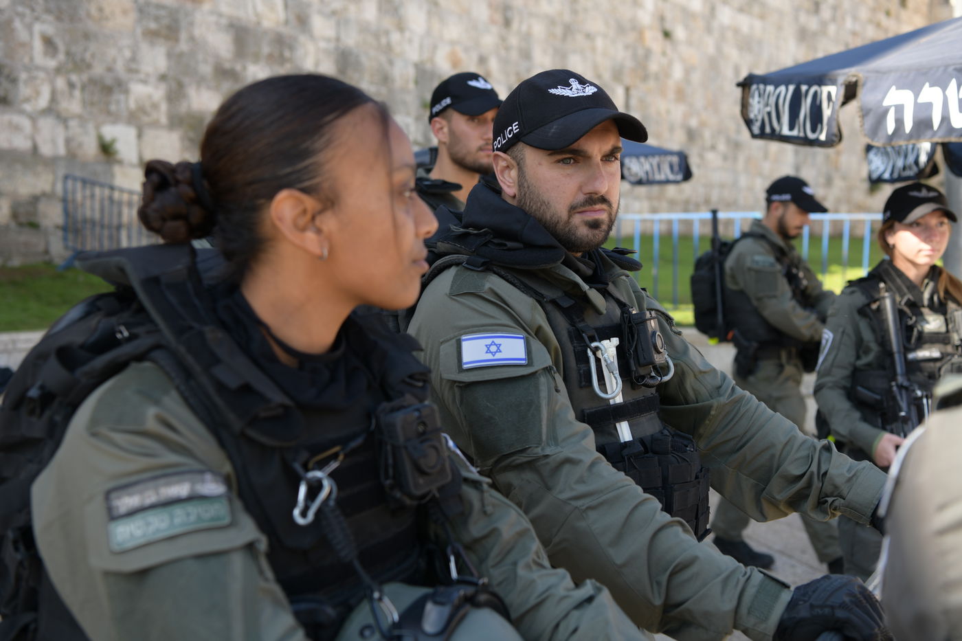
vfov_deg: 29.2
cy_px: 320
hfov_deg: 42.7
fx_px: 1229
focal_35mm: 46
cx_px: 481
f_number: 4.5
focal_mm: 46
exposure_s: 1/320
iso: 160
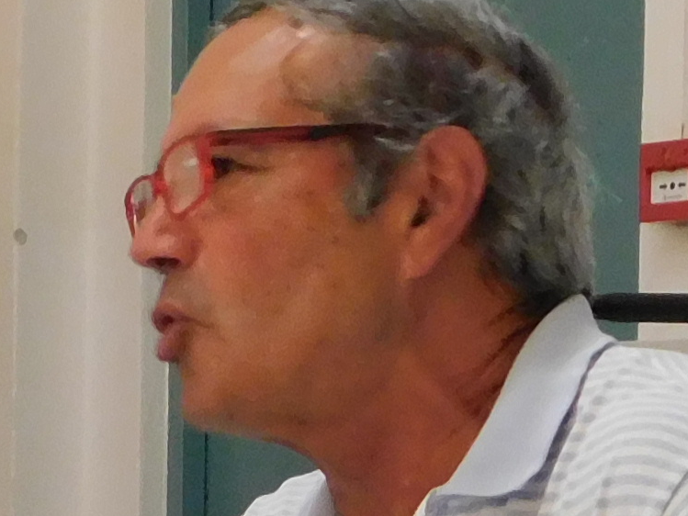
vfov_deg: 6.0
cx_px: 208
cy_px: 762
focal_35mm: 246
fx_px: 4890
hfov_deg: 8.0
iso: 320
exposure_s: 1/30
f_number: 3.6
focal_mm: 7.1
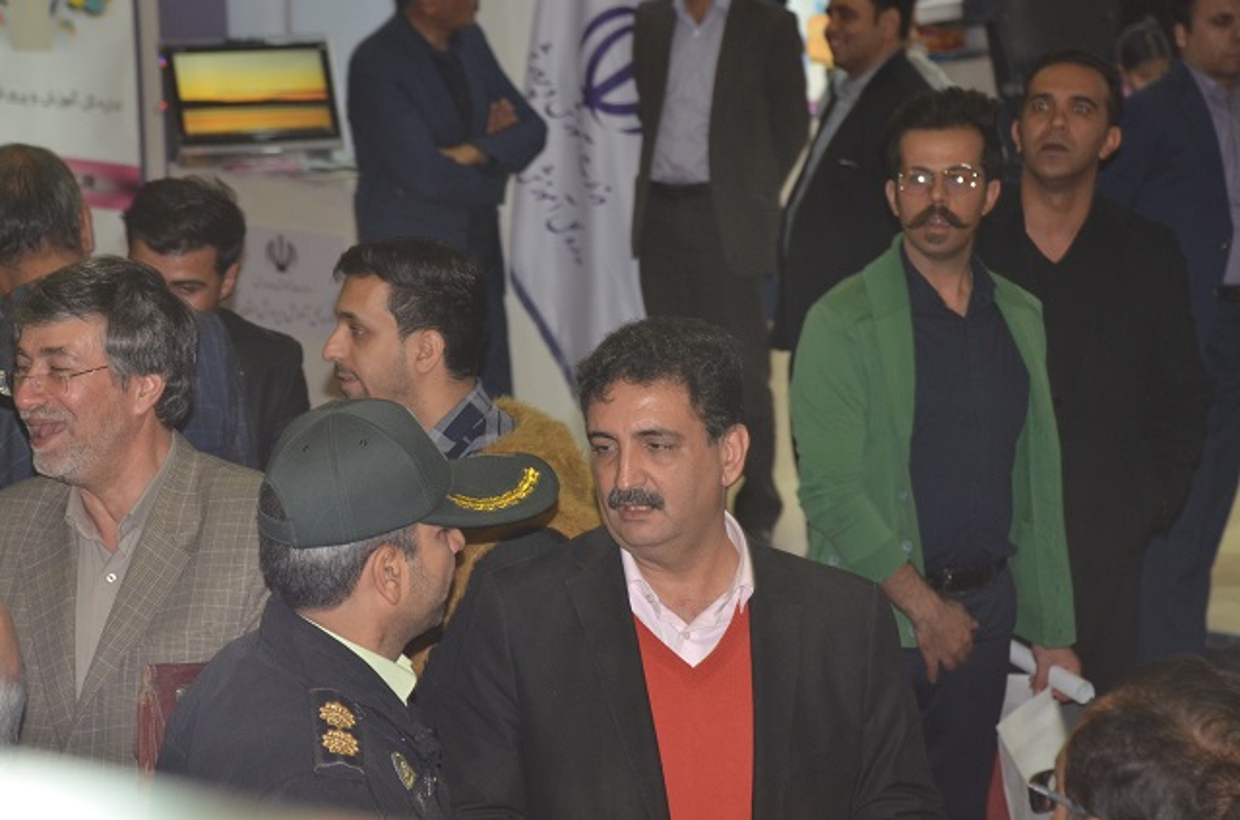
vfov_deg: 10.1
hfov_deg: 15.2
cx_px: 620
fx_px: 4637
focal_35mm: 135
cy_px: 410
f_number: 5.6
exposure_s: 1/60
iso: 800
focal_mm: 90
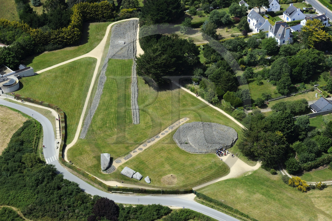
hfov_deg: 25.4
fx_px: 737
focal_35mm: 80
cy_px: 110
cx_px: 166
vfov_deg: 17.0
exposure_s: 1/1000
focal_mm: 80
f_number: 9
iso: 400
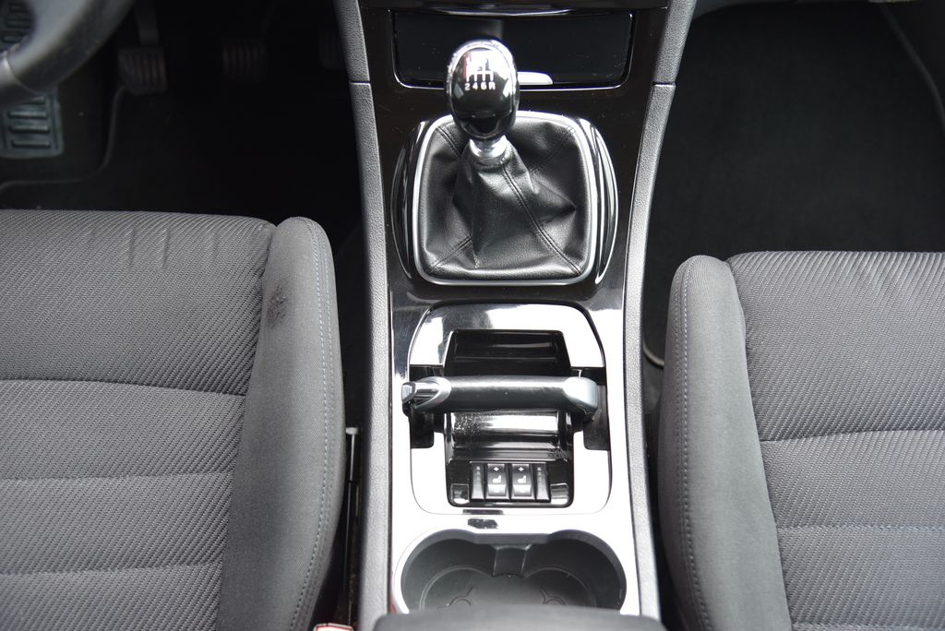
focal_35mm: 38
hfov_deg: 50.7
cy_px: 316
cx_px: 472
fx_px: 998
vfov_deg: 35.1
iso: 500
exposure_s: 1/20
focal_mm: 38
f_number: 4
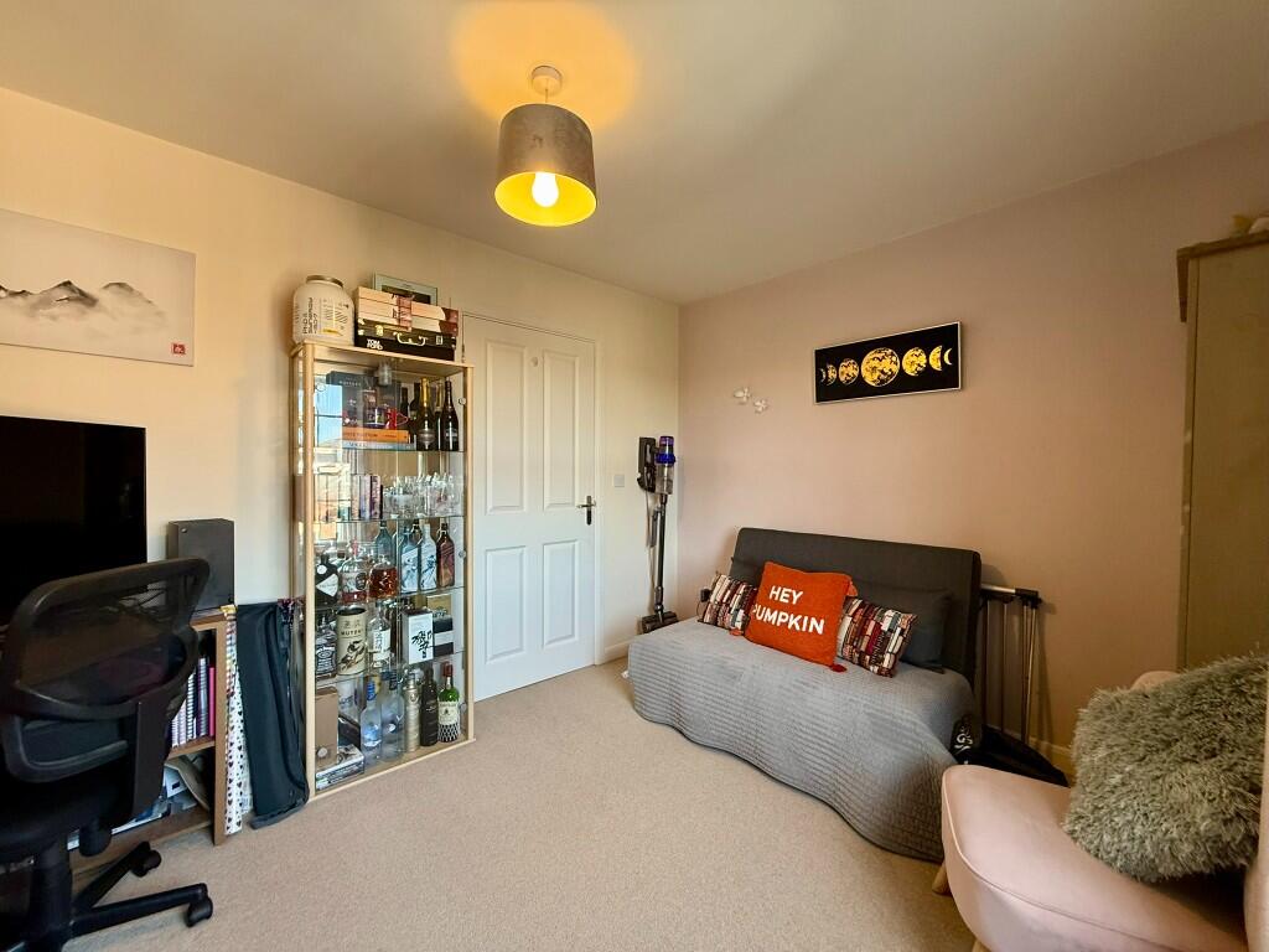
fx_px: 513
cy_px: 476
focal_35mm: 14
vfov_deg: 85.7
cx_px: 634
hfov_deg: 102.1
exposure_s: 1/100
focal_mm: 2.22
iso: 200
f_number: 2.2
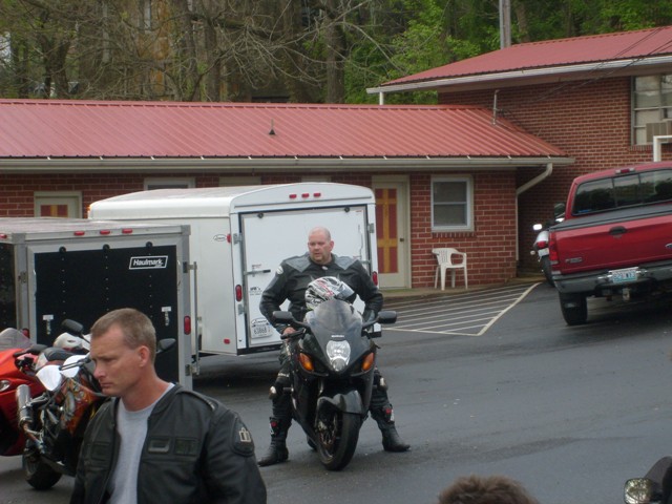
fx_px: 2058
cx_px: 336
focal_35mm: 106
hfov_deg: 18.5
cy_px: 252
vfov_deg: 14.0
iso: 80
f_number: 4.9
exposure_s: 1/180
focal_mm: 17.4
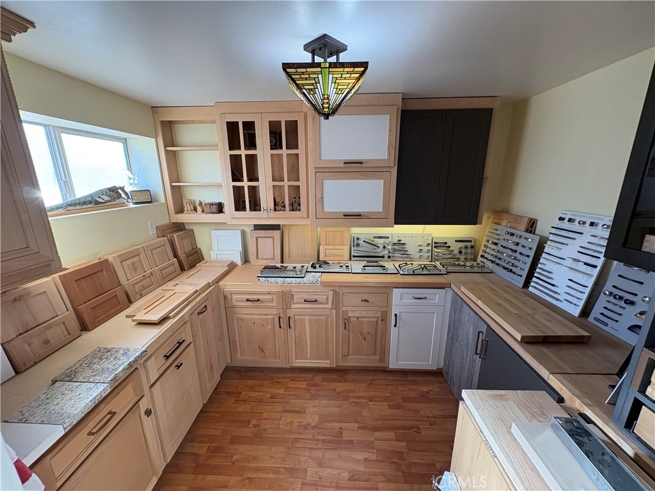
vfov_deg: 85.7
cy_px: 246
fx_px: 265
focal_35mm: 14
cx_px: 328
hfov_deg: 102.1
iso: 160
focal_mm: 2.22
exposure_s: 1/120
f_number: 2.2
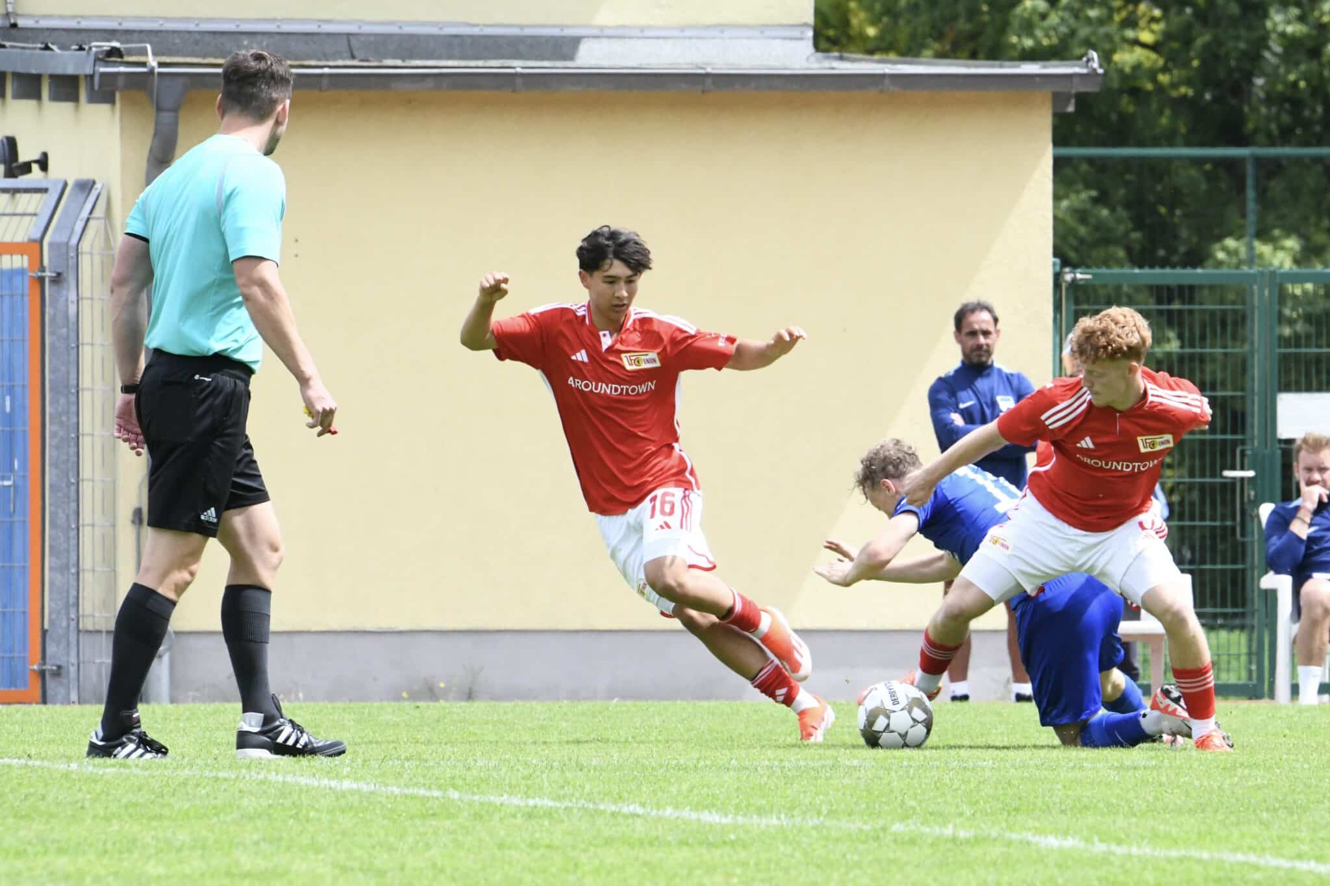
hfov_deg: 5.7
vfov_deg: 3.8
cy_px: 443
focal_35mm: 360
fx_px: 13298
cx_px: 665
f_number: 13
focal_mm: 360
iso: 4000
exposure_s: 1/1600
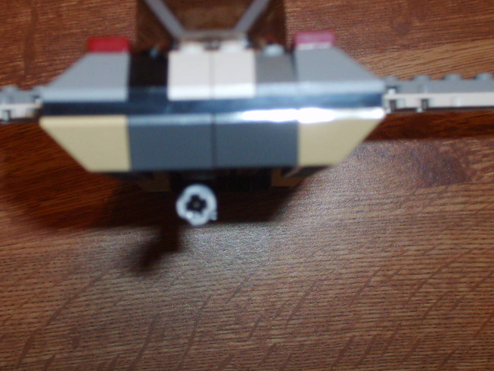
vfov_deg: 15.2
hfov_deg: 20.2
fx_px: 1384
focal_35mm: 97
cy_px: 144
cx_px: 222
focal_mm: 10.3
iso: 100
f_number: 3.6
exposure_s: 1/60
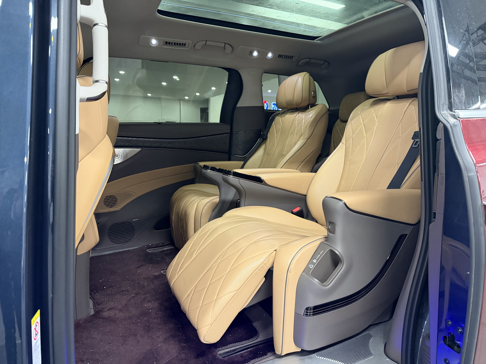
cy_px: 182
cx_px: 243
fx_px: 337
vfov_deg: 56.8
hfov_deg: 71.6
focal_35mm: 24
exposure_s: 1/50
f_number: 1.78
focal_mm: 6.76
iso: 800
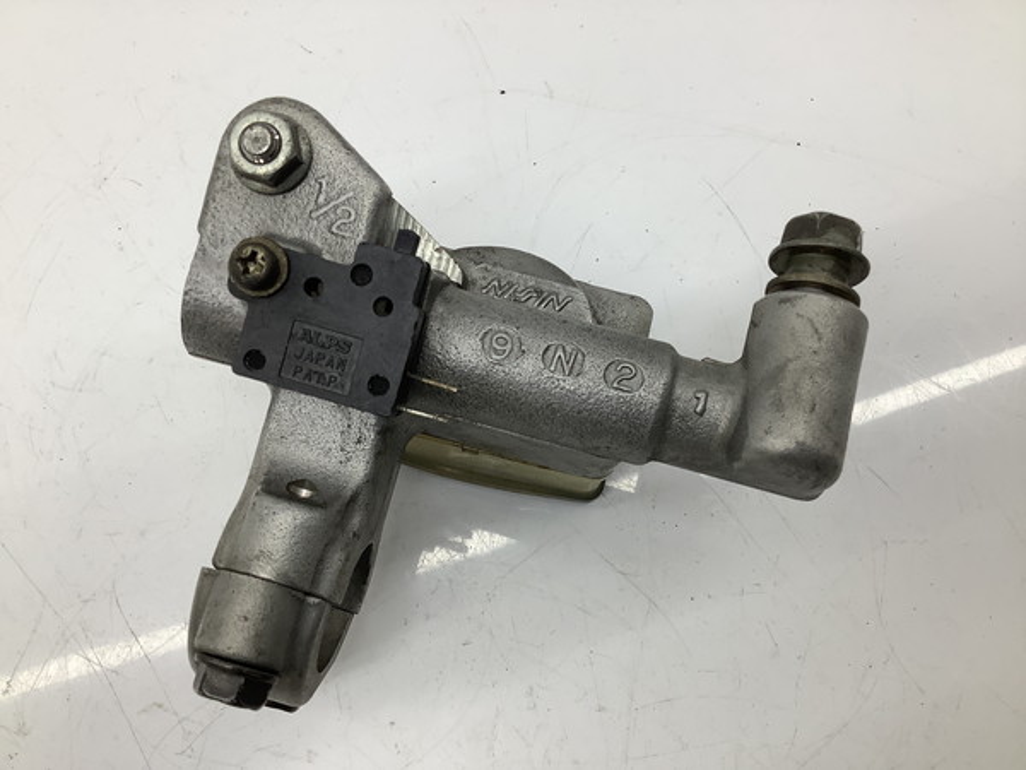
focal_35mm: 31
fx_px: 919
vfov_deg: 45.4
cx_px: 513
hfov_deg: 58.4
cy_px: 385
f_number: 2.4
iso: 40
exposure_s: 1/120
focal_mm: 3.3
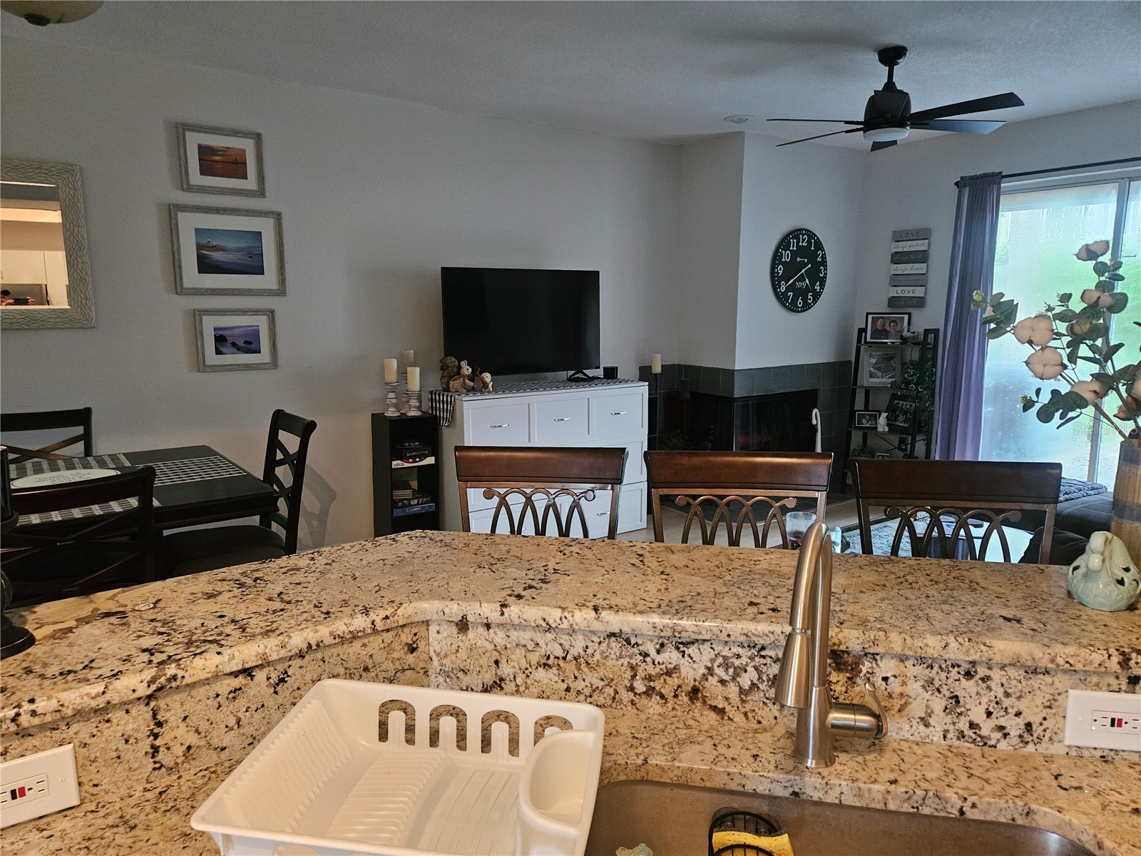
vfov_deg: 58.9
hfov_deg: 73.9
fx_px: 758
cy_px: 428
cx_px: 570
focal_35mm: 23
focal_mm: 5.4
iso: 640
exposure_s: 1/40
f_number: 1.8
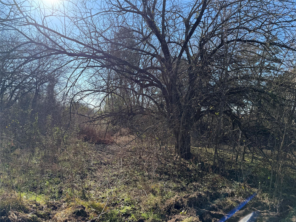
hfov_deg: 71.6
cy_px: 111
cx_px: 148
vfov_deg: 56.8
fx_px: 205
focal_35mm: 24
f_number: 1.78
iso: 100
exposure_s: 1/2299
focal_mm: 6.76
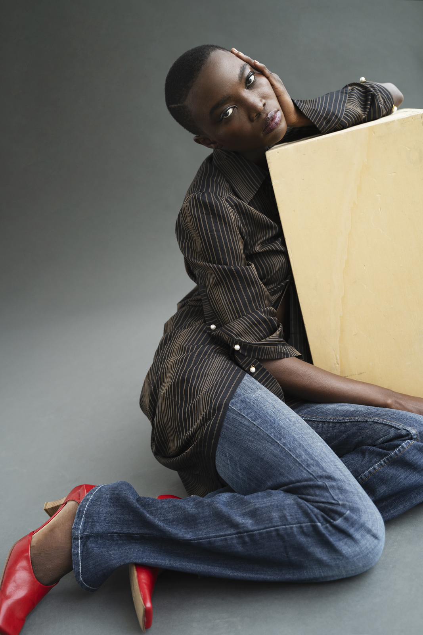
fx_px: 617
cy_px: 318
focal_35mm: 35
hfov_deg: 37.9
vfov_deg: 54.4
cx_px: 212
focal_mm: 35
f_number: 2.8
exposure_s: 1/320
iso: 500
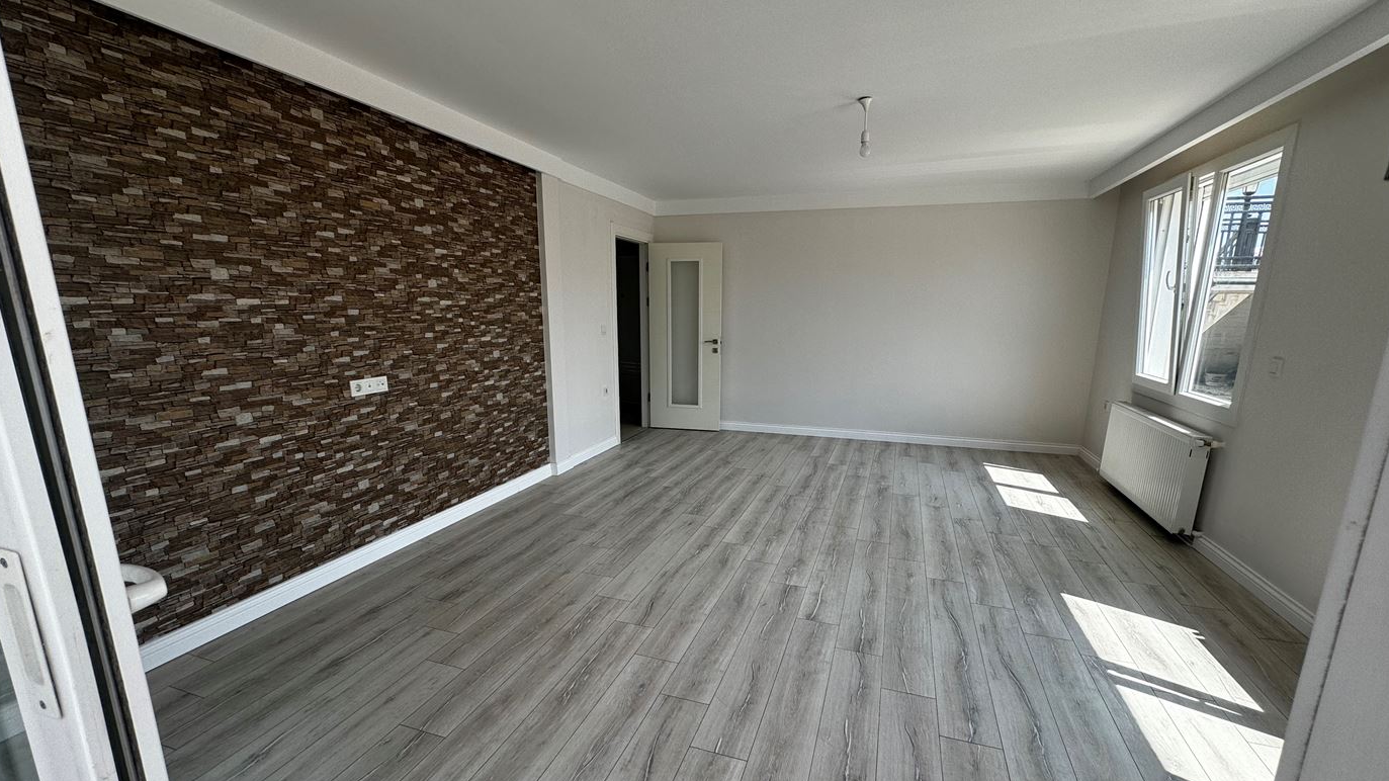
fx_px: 589
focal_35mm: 16
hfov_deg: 99.4
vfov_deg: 66.9
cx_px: 703
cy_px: 433
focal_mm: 2.22
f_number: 2.2
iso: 40
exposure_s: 1/297
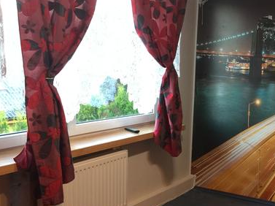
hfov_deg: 36.4
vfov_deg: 28.9
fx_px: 397
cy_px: 136
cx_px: 235
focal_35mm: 50
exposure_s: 1/17
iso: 50
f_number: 2.2
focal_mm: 4.15
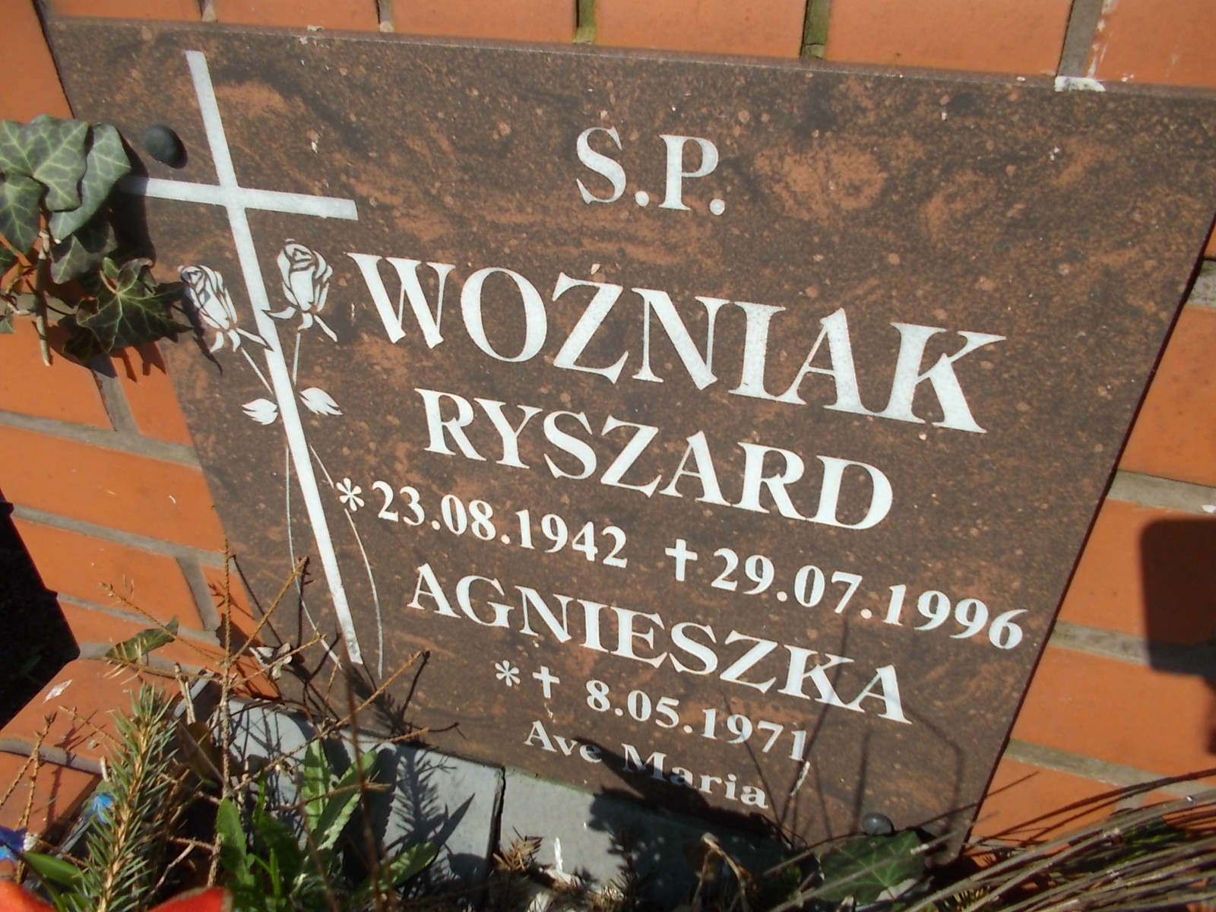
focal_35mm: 26
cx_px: 608
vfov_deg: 53.1
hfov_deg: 67.3
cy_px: 456
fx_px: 913
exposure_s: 1/160
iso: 80
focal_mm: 4.6
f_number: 8
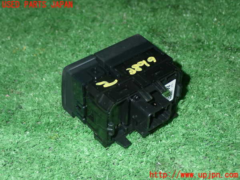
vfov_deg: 23.7
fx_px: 430
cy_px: 90
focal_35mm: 62
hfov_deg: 31.2
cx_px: 120
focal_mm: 11.09
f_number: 10
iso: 800
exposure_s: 1/60
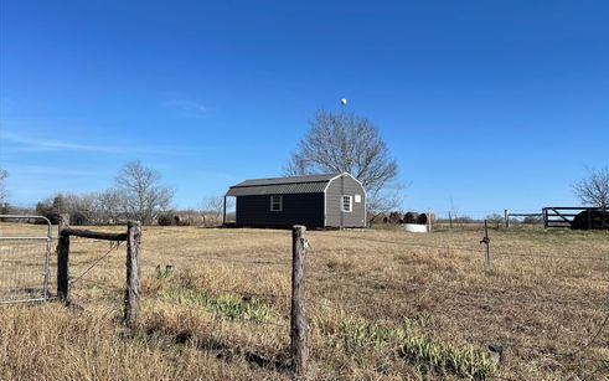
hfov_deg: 68.4
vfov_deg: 46.0
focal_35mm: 27
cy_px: 173
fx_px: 448
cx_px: 308
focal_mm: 5.1
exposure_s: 1/4202
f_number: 1.6
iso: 32
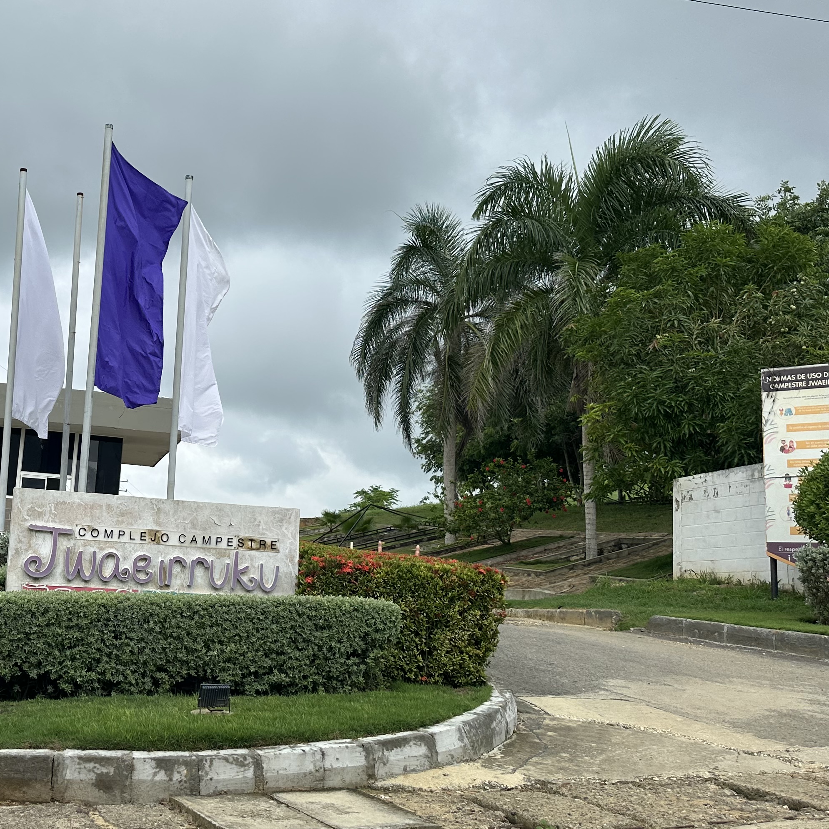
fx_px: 1165
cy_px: 382
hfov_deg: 37.4
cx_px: 137
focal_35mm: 43
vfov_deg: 39.1
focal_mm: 6.86
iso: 80
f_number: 1.78
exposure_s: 1/2299
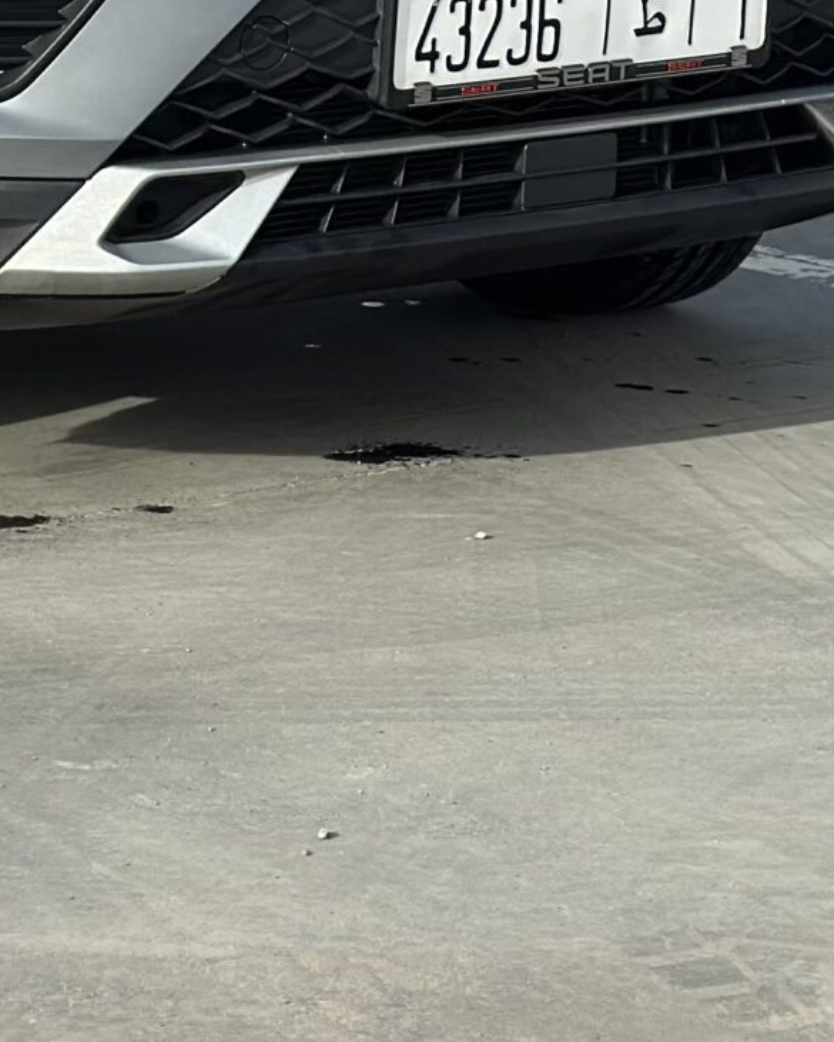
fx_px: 5059
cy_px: -192
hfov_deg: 9.3
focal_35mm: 164
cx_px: -265
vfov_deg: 11.5
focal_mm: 6.86
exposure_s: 1/3597
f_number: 1.78
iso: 80
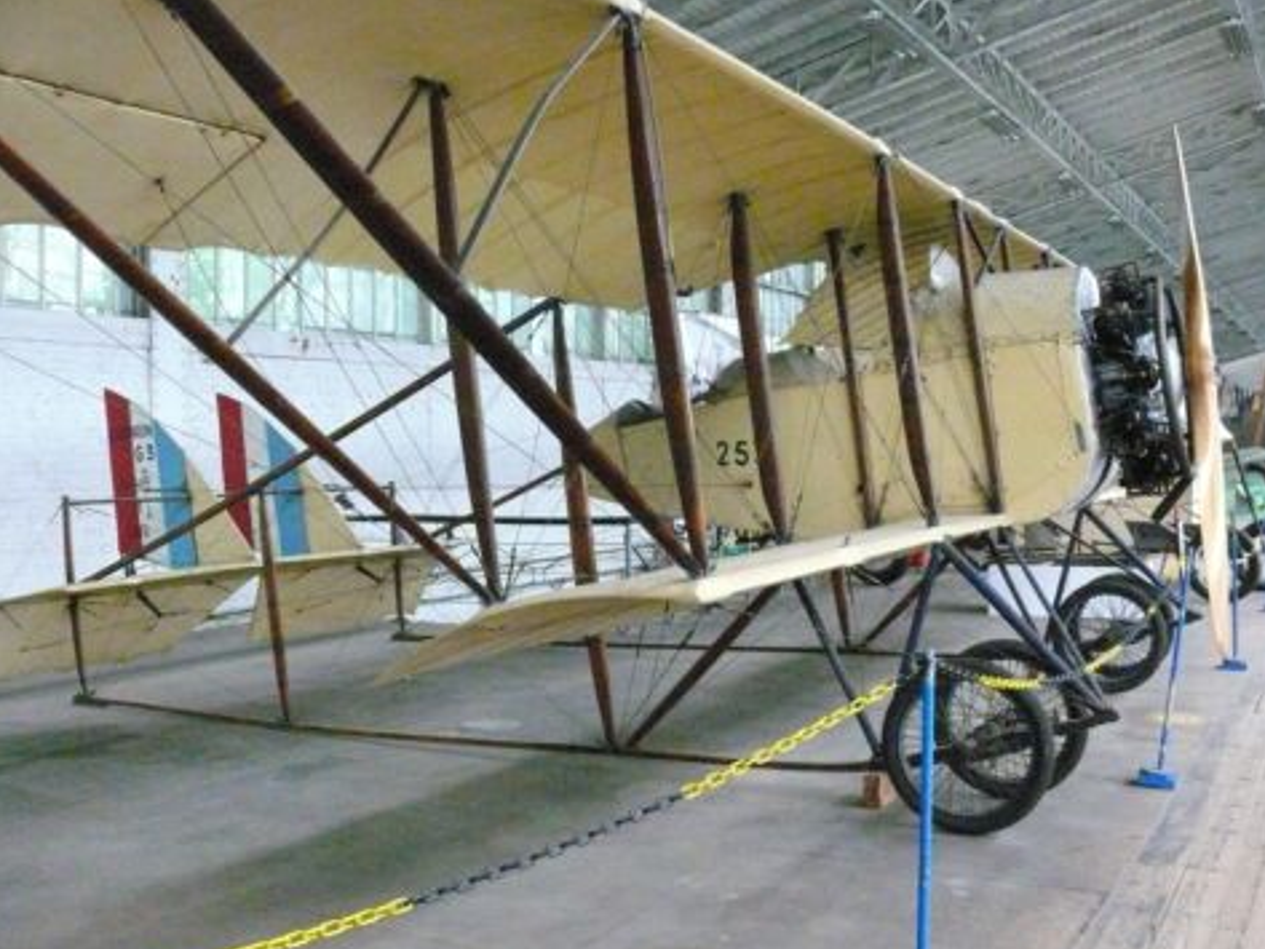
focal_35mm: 37
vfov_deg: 38.7
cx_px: 658
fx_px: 1352
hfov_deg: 50.1
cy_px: 491
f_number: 4
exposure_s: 1/160
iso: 1600
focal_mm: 7.4
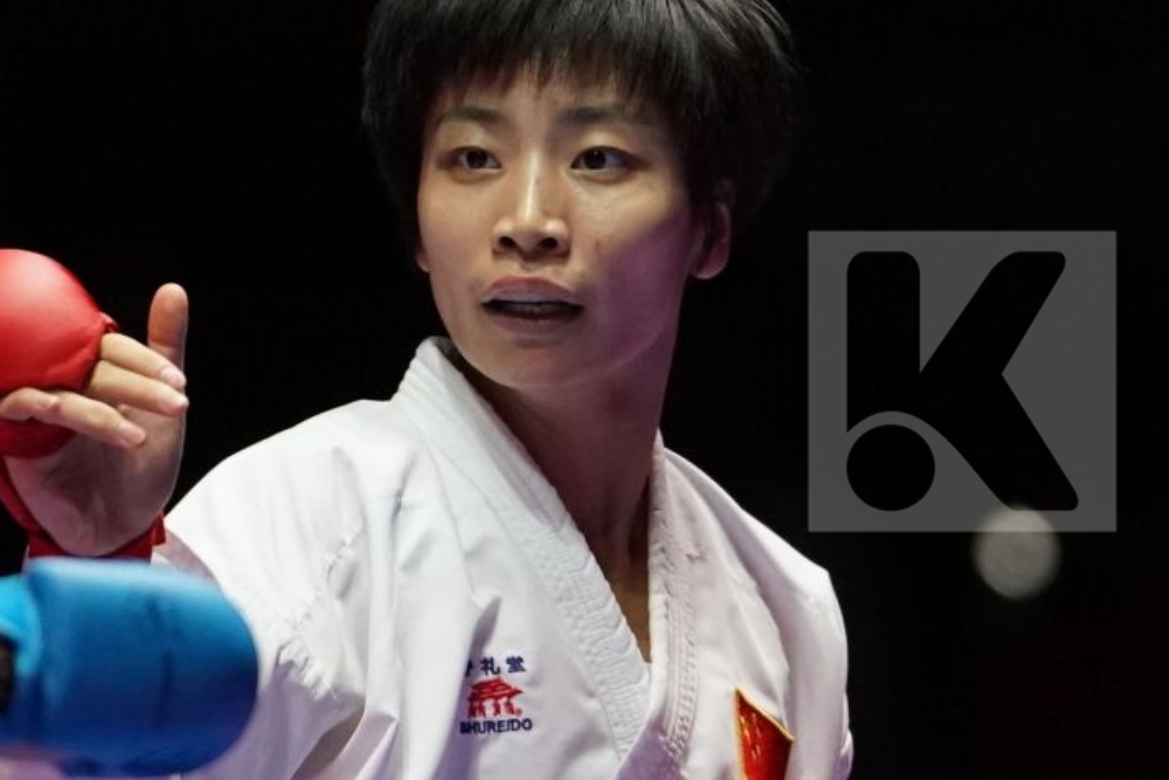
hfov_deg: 2.8
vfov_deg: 1.9
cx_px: 403
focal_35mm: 742
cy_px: 382
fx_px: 24093
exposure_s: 1/1000
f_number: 2.8
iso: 4000
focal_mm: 195
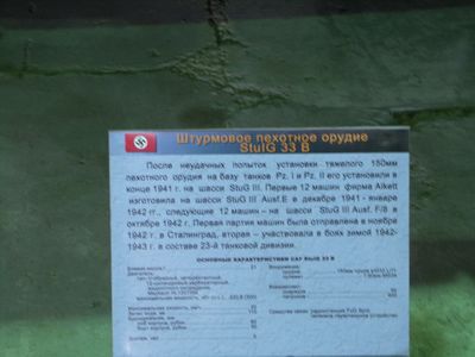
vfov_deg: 19.1
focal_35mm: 77
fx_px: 1057
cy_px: 178
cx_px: 238
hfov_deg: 25.3
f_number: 3.5
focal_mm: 19.9
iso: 200
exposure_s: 1/1.6
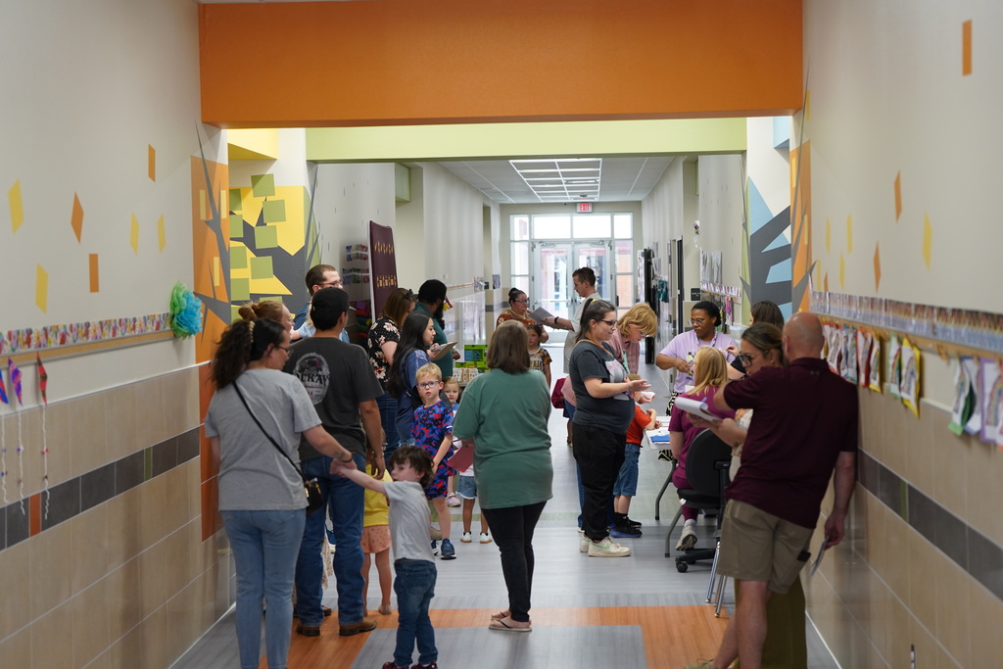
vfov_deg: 18.2
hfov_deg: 27.0
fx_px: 2090
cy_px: 334
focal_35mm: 75
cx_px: 502
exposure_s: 1/160
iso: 1000
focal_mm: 75
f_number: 4
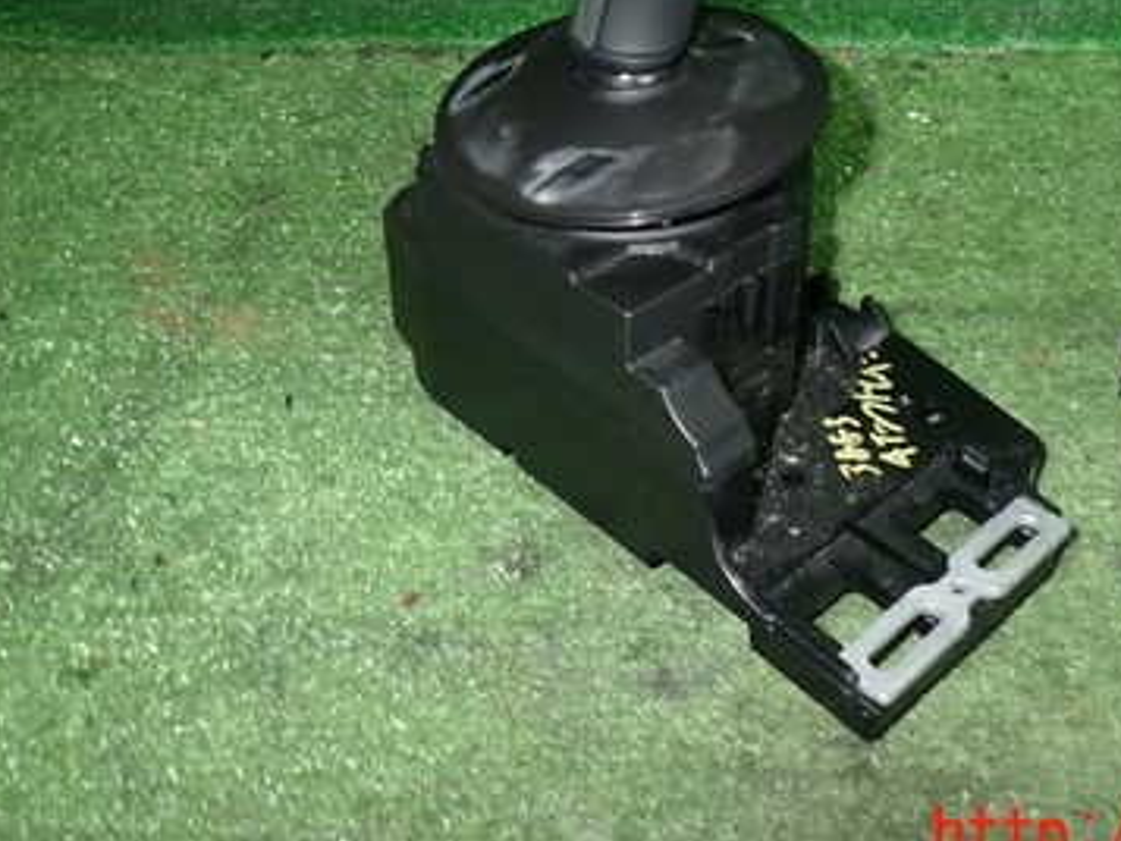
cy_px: 169
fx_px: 1361
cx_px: 700
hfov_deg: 44.4
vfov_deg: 33.4
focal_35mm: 42
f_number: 5.6
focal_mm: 4.5
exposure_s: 1/30
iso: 200
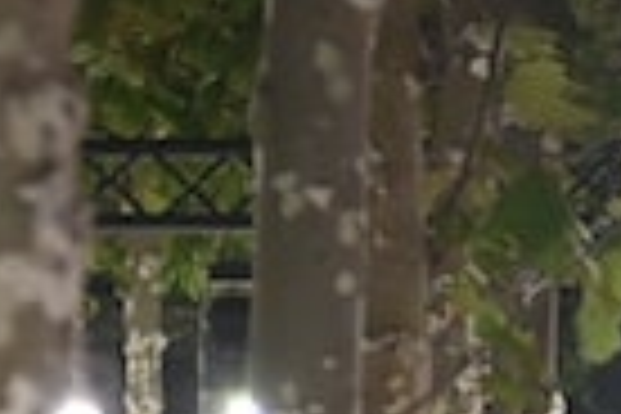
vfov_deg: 2.6
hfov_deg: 3.9
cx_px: 1368
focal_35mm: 521
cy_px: 866
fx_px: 8987
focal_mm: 70
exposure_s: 1/200
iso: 640
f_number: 2.8
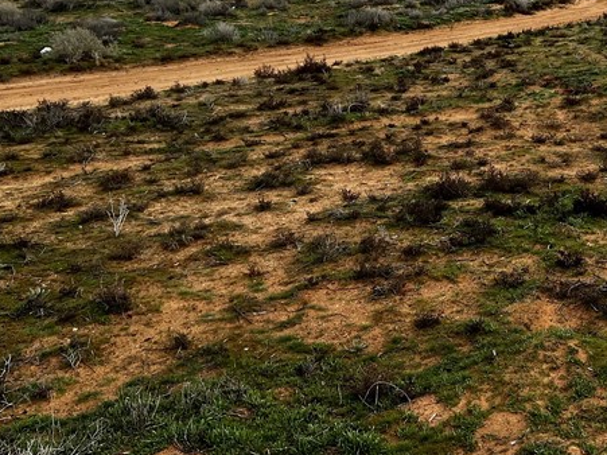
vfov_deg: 24.2
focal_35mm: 59
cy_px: 65
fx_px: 1034
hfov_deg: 31.2
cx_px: 549
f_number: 1.5
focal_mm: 5.7
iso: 50
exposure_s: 1/5076
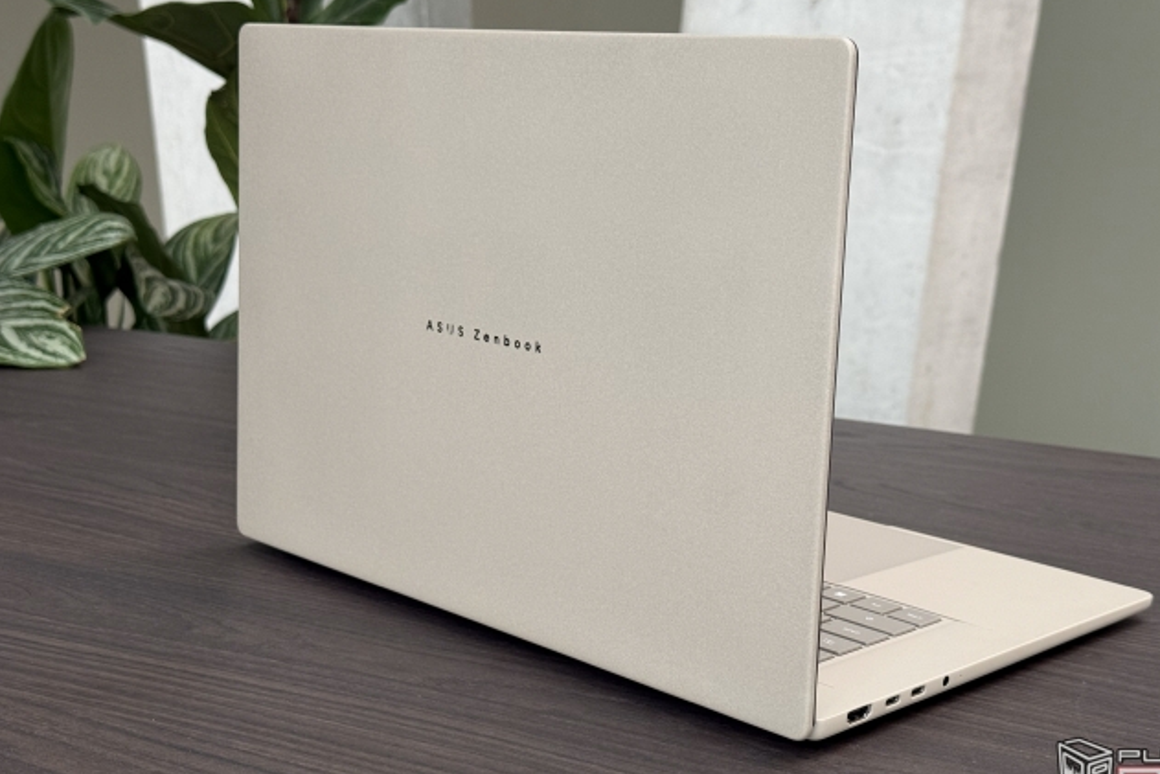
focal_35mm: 53
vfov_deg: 25.5
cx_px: 612
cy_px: 394
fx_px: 1708
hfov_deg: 37.5
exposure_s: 1/50
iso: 125
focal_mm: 6.76
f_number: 1.78
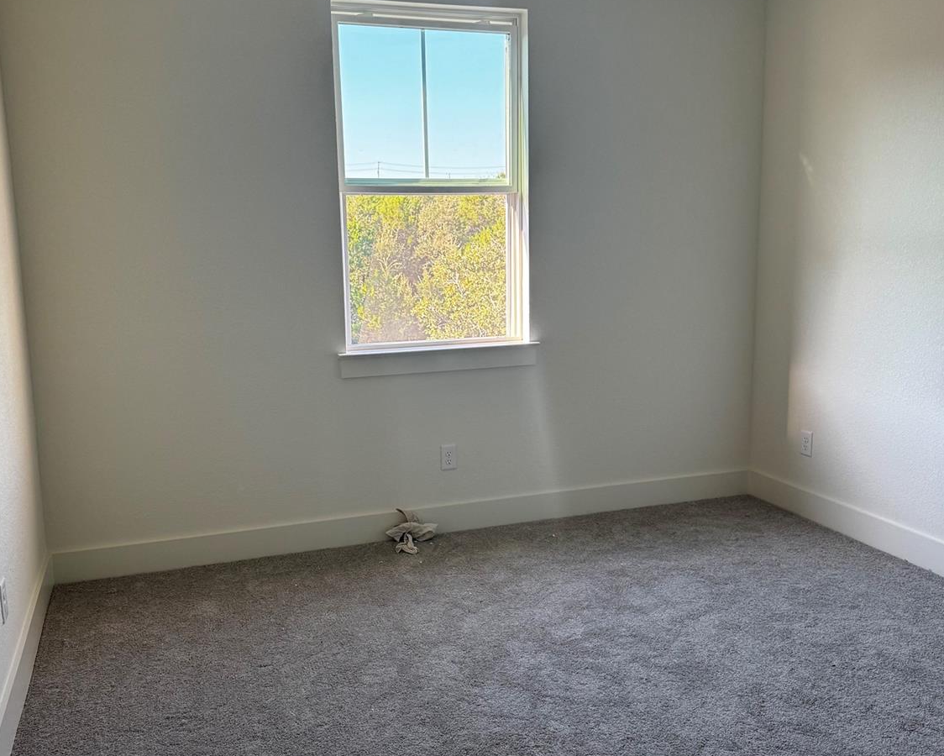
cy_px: 391
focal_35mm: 32
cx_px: 465
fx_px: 894
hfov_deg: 55.6
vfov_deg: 45.8
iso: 125
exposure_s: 1/121
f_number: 1.78
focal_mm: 6.76
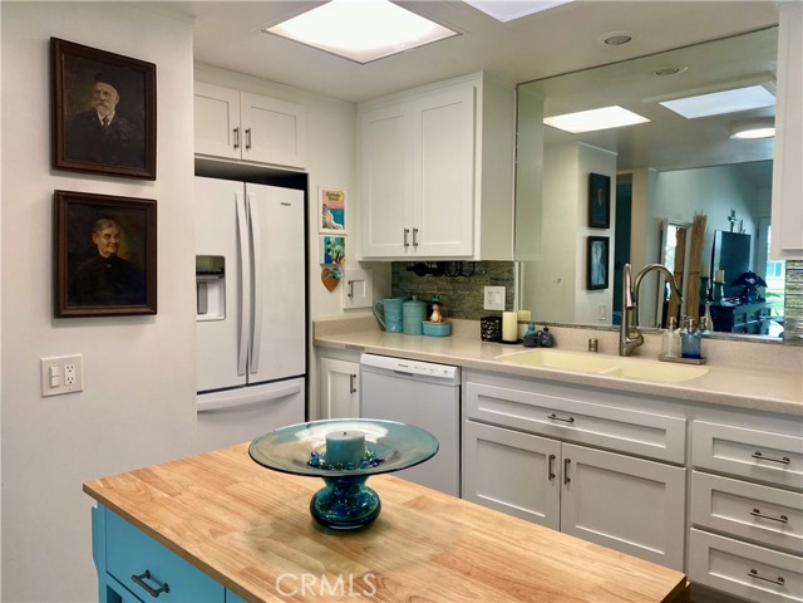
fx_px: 603
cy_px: 302
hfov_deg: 67.3
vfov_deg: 53.1
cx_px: 402
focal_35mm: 26
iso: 64
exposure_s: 1/120
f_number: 1.8
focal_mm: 4.25
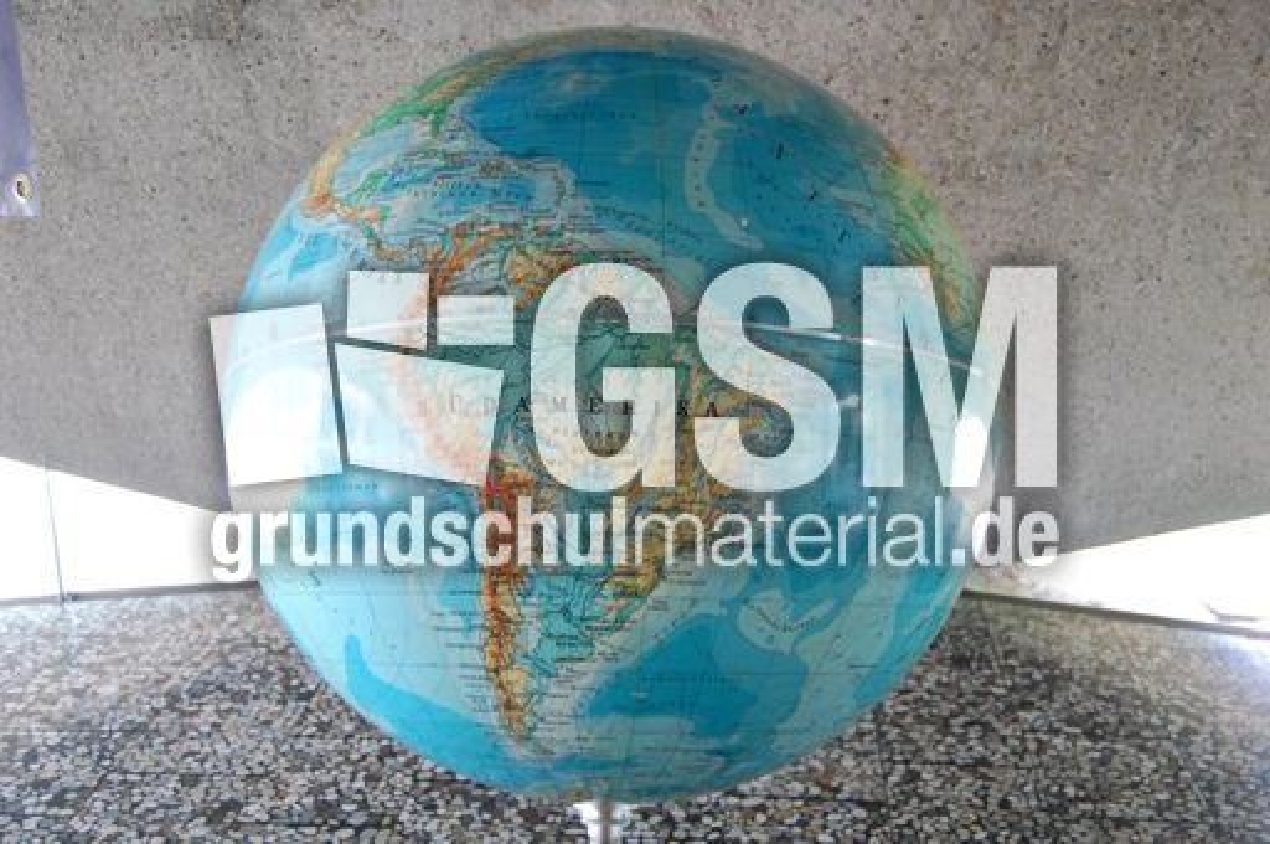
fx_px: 1216
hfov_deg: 55.2
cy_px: 422
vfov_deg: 38.3
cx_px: 635
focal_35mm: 34
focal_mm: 23
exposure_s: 1/20
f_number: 3.8
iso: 800
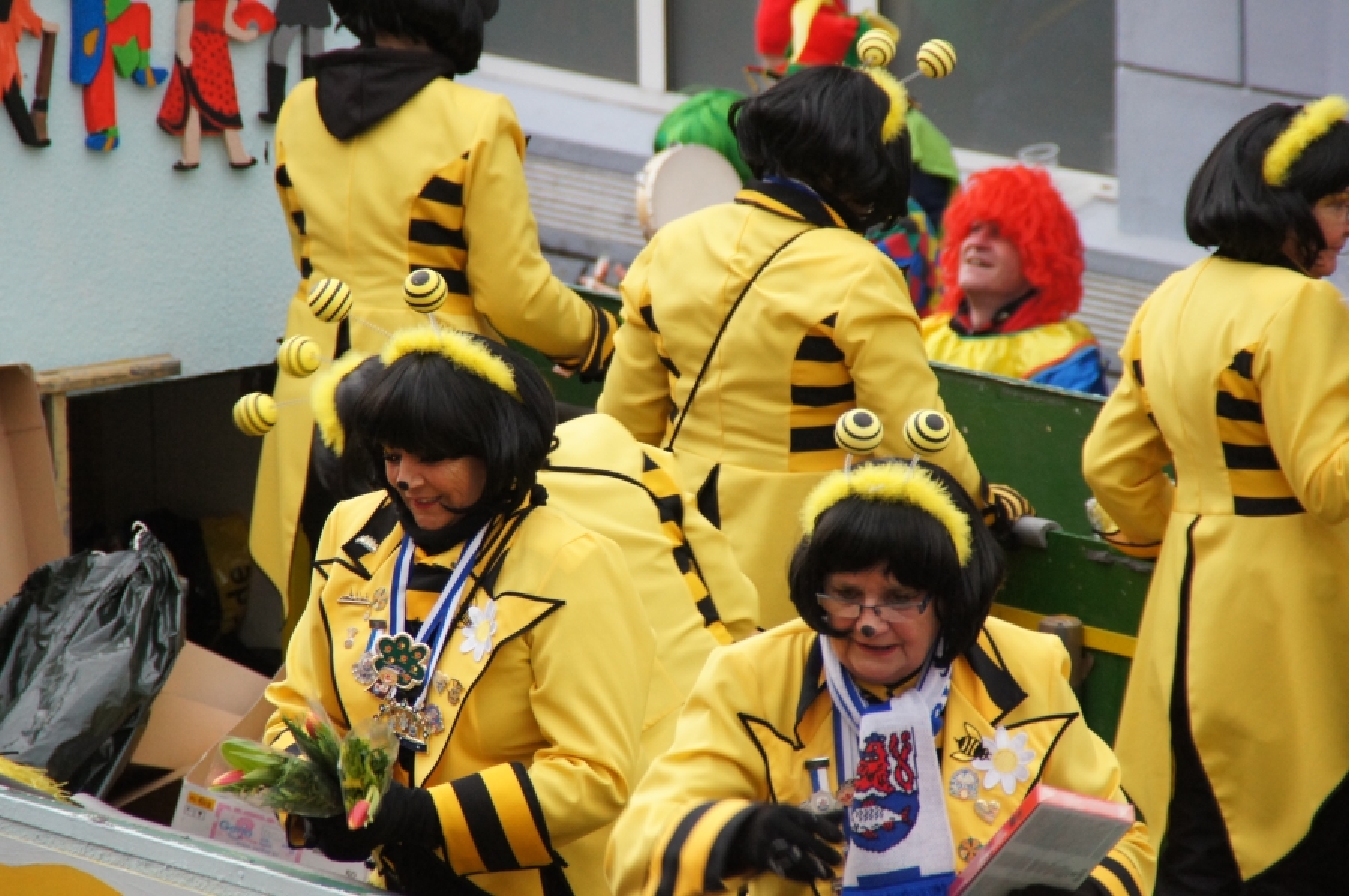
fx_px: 11229
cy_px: 448
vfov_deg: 4.6
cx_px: 674
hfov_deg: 6.9
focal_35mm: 300
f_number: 6.3
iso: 1600
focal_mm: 200
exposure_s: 1/160
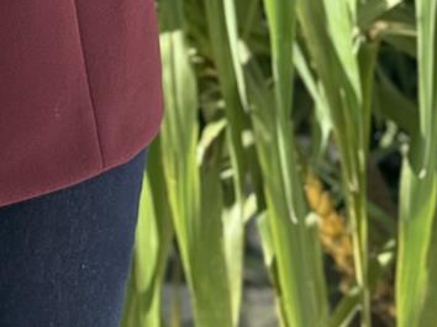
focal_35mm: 181
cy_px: -318
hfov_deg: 10.8
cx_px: -54
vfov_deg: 7.8
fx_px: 2283
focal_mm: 6.76
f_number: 1.78
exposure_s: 1/733
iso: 64
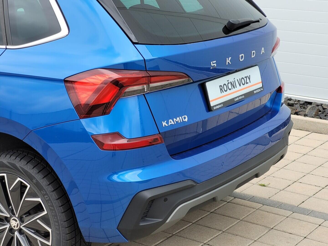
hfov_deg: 25.7
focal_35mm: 76
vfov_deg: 19.4
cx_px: 164
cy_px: 123
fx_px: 720
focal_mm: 7.12
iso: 25
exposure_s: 1/107
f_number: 2.4
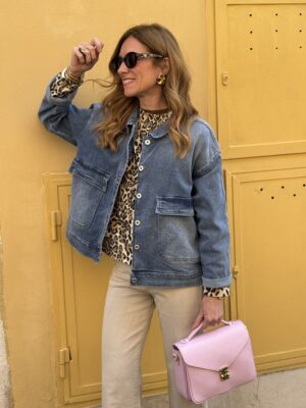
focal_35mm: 48
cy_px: 204
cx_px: 153
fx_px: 566
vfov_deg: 39.7
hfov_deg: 30.3
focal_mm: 6.76
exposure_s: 1/566
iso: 100
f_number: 1.78
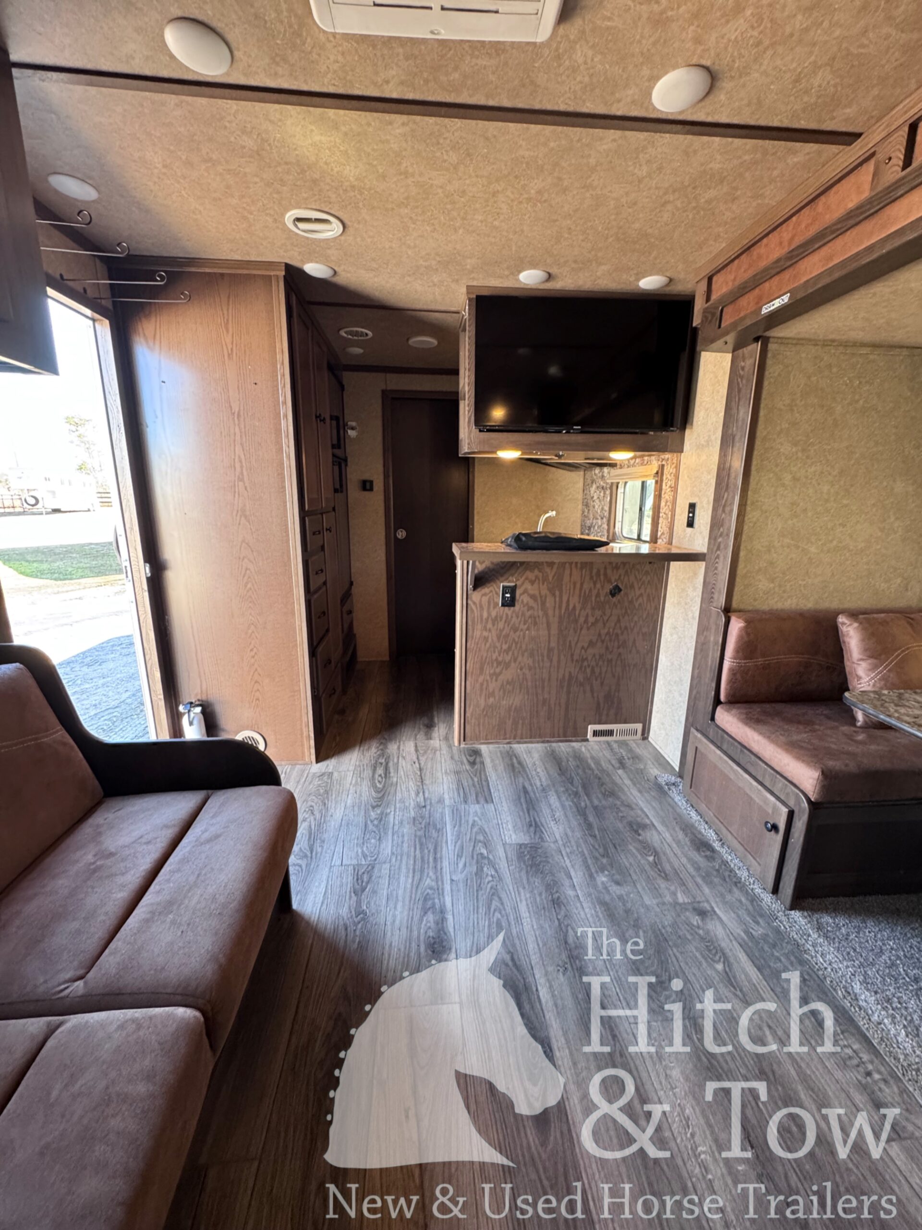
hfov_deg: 85.7
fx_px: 497
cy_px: 615
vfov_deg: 102.1
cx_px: 461
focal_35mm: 14
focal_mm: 2.22
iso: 320
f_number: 2.2
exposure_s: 1/66
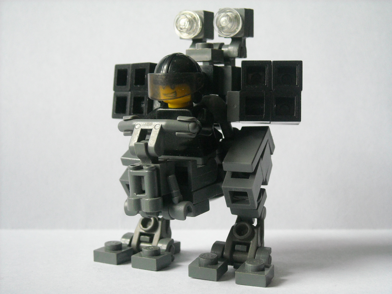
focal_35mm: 76
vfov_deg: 19.4
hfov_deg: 25.7
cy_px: 147
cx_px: 196
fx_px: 861
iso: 366
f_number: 3.9
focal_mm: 12.3
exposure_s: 1/60
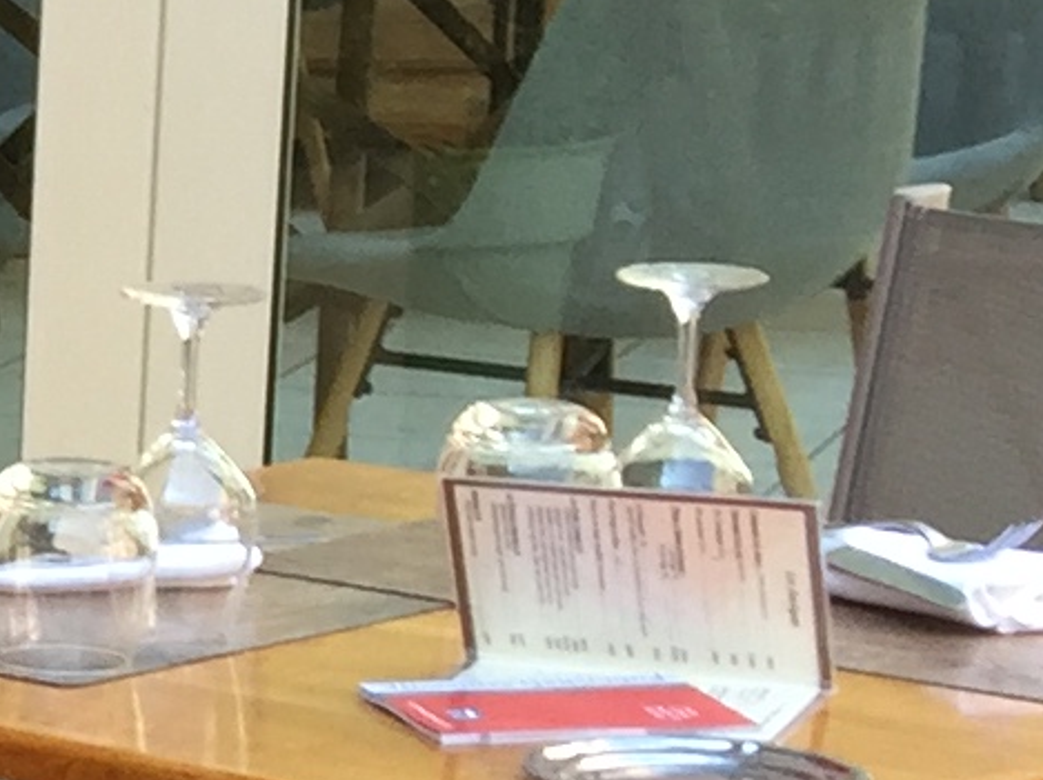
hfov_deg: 8.3
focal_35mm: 202
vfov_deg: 7.3
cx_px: -2122
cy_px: 633
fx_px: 6082
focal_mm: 4.15
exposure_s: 1/115
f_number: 2.2
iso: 32
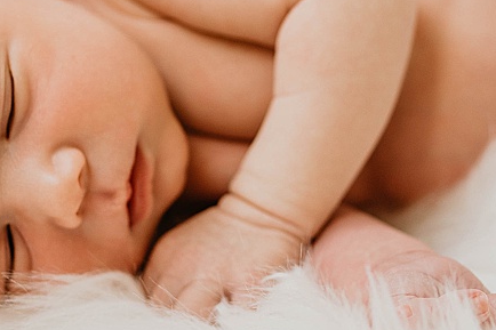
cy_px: 3
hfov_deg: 15.8
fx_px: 1777
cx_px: 416
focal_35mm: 129
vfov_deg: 10.5
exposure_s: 1/200
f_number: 2.2
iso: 250
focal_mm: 35
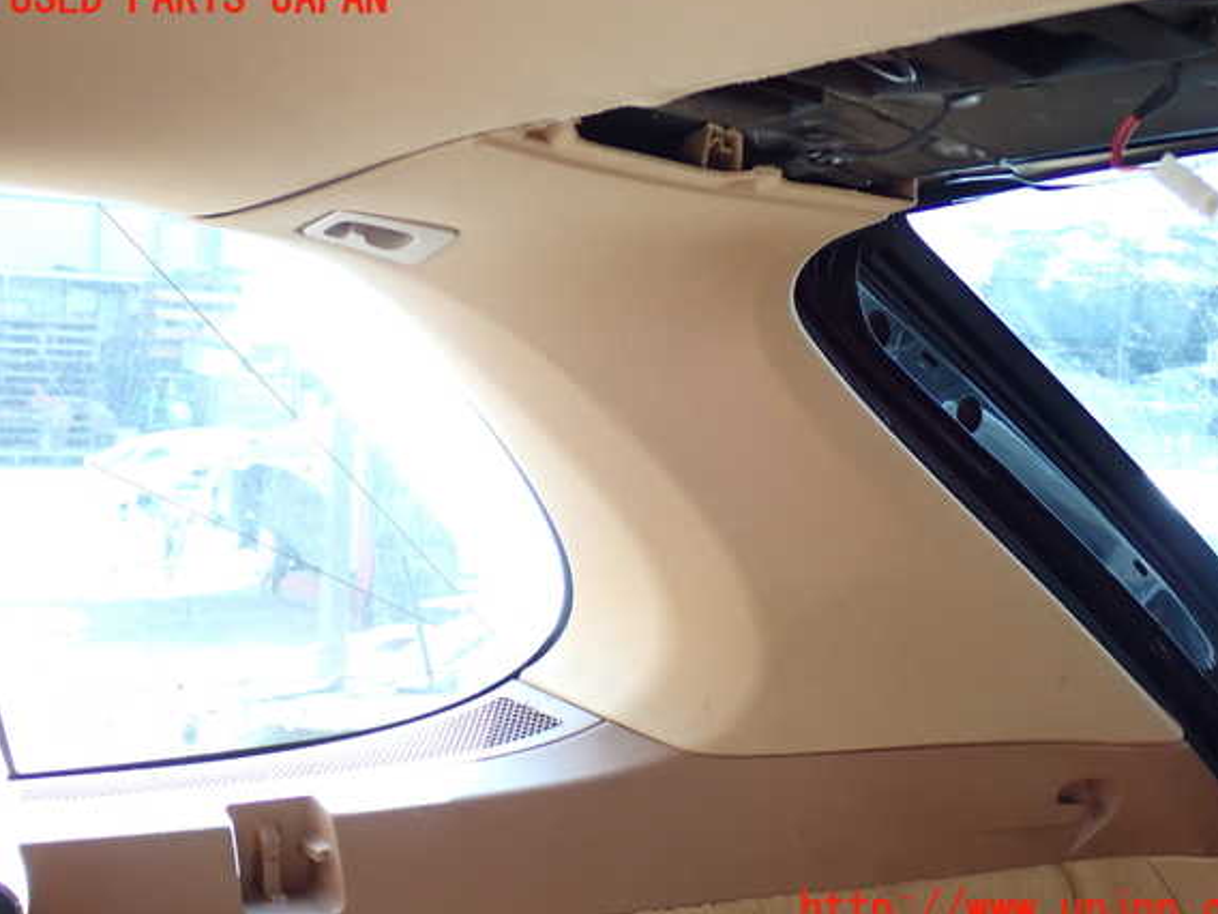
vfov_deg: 25.7
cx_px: 641
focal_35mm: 57
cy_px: 455
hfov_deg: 33.8
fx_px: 2006
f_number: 3.3
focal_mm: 9.65
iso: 320
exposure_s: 1/50
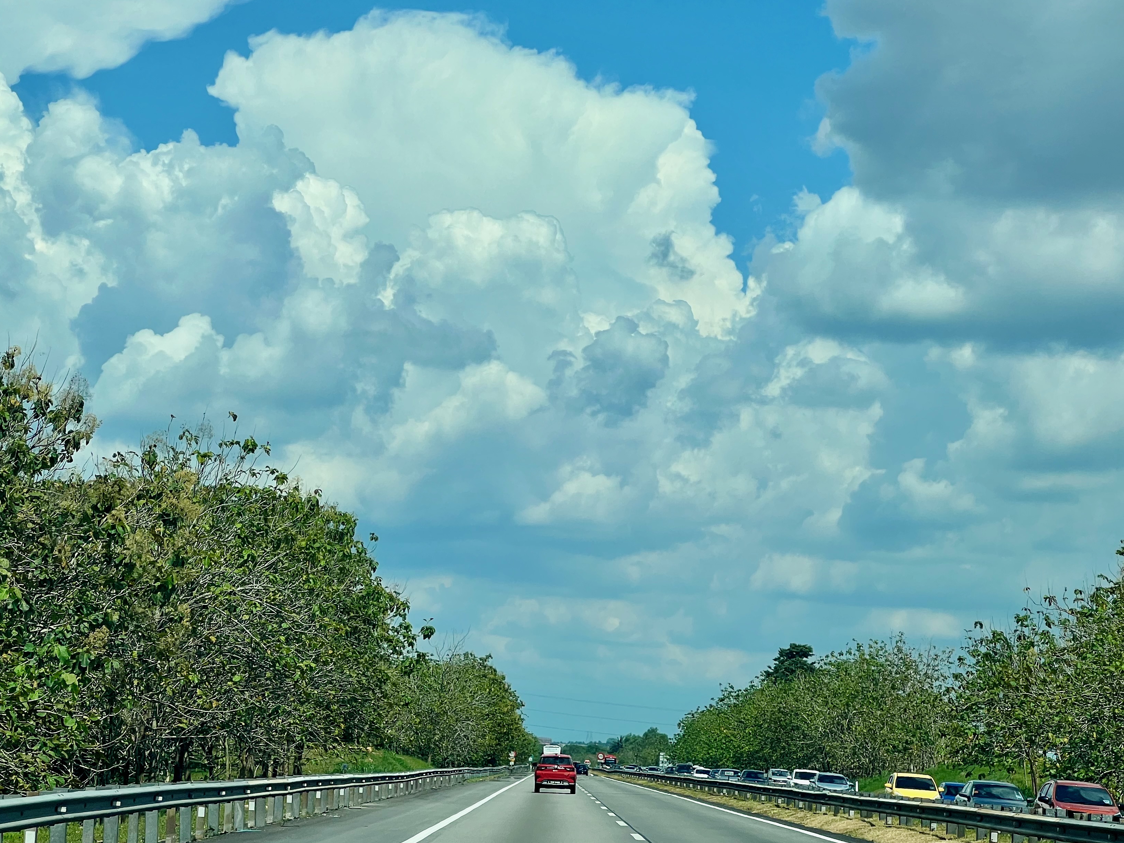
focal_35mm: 95
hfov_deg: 20.6
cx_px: 498
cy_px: 473
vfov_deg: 15.6
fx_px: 3085
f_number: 2.8
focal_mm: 9
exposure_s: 1/1179
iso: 32
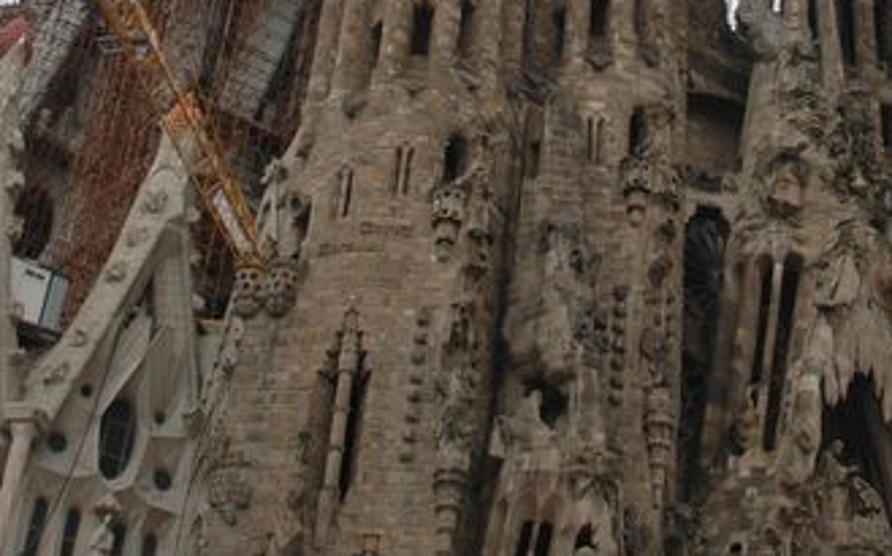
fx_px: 2745
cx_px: 527
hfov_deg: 18.4
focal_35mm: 113
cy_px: -279
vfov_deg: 11.1
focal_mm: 38
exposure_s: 1/250
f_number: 8
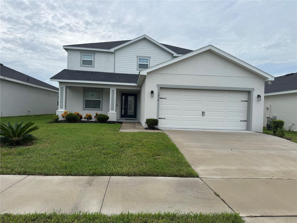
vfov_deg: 56.8
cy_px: 112
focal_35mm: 24
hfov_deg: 71.6
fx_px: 206
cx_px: 148
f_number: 1.78
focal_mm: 6.76
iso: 80
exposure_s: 1/1131
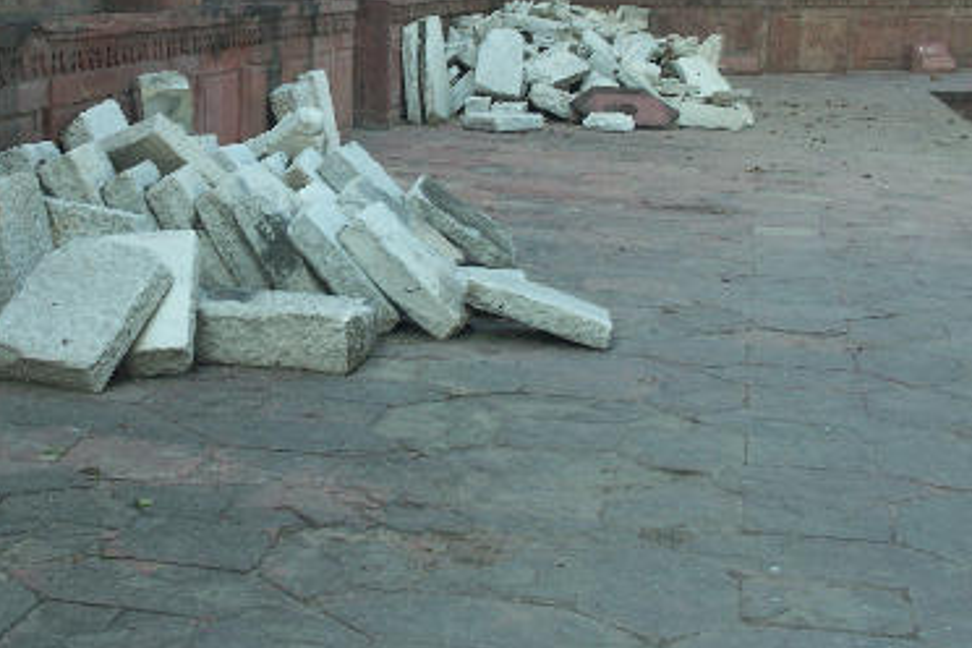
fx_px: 1809
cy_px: 193
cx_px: 289
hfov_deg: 29.8
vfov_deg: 20.2
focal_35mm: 67
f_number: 4.5
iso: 100
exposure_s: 1/125
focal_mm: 11.78
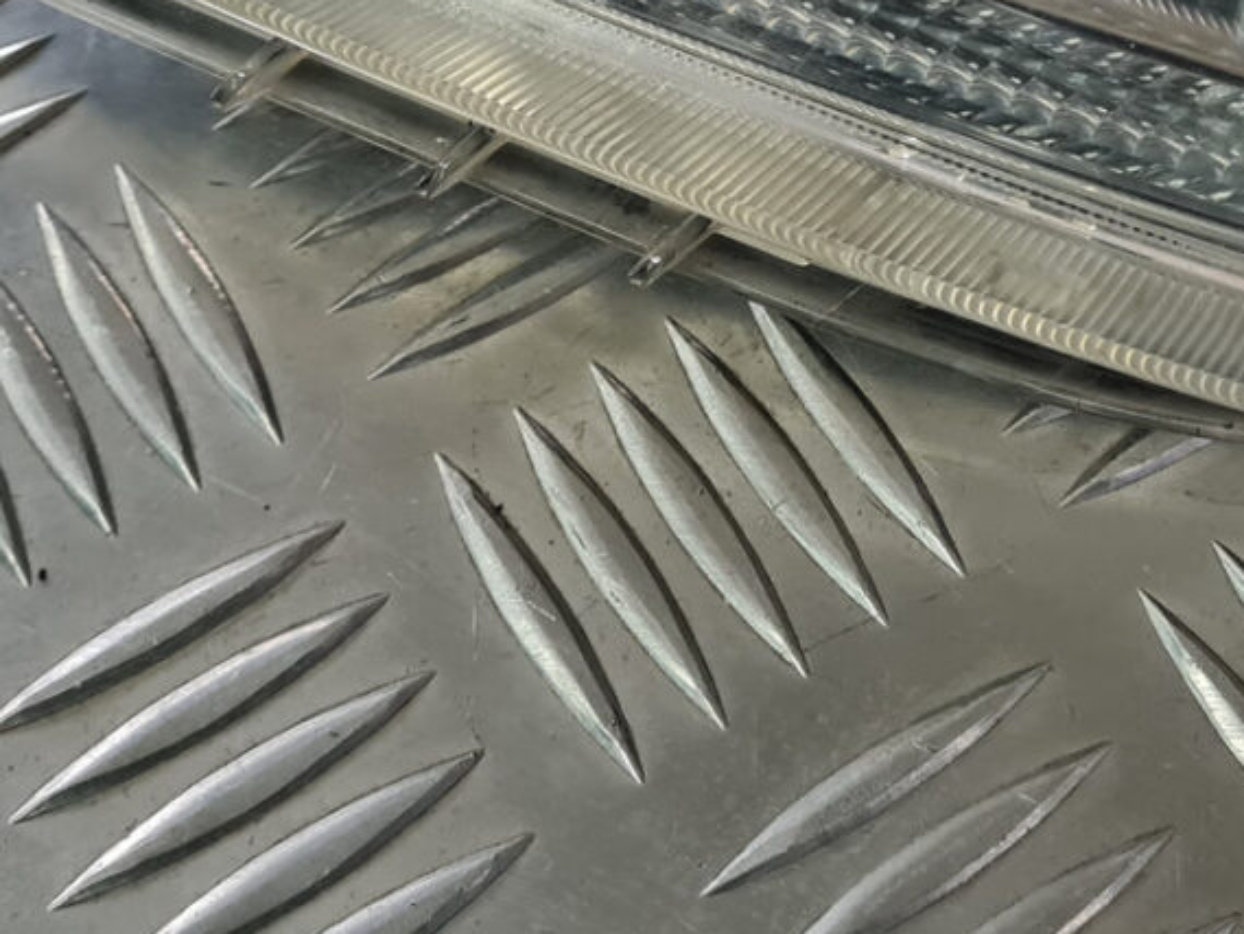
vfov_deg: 21.5
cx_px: 708
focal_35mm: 64
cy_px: -151
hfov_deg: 30.2
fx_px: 2300
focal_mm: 5.4
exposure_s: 1/50
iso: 400
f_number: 1.8
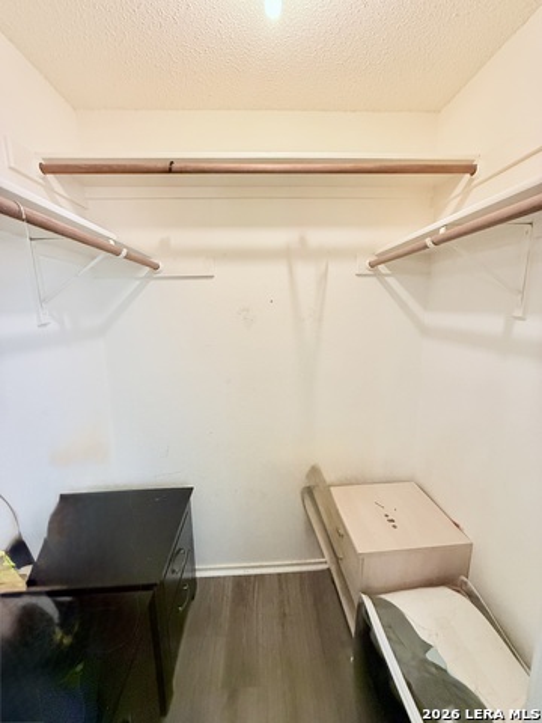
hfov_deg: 85.7
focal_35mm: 14
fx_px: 292
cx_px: 271
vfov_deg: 102.1
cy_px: 362
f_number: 2.2
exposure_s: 1/60
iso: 640
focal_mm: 2.22
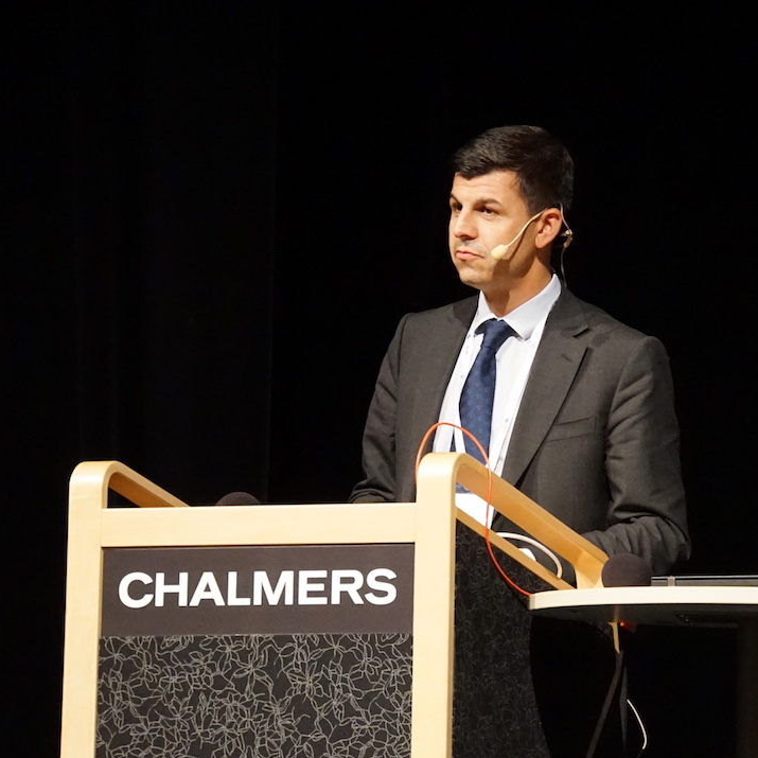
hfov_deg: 8.6
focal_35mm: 204
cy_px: 381
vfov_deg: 8.6
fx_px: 5054
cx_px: 490
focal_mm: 106
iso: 6400
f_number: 6.3
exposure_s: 1/80
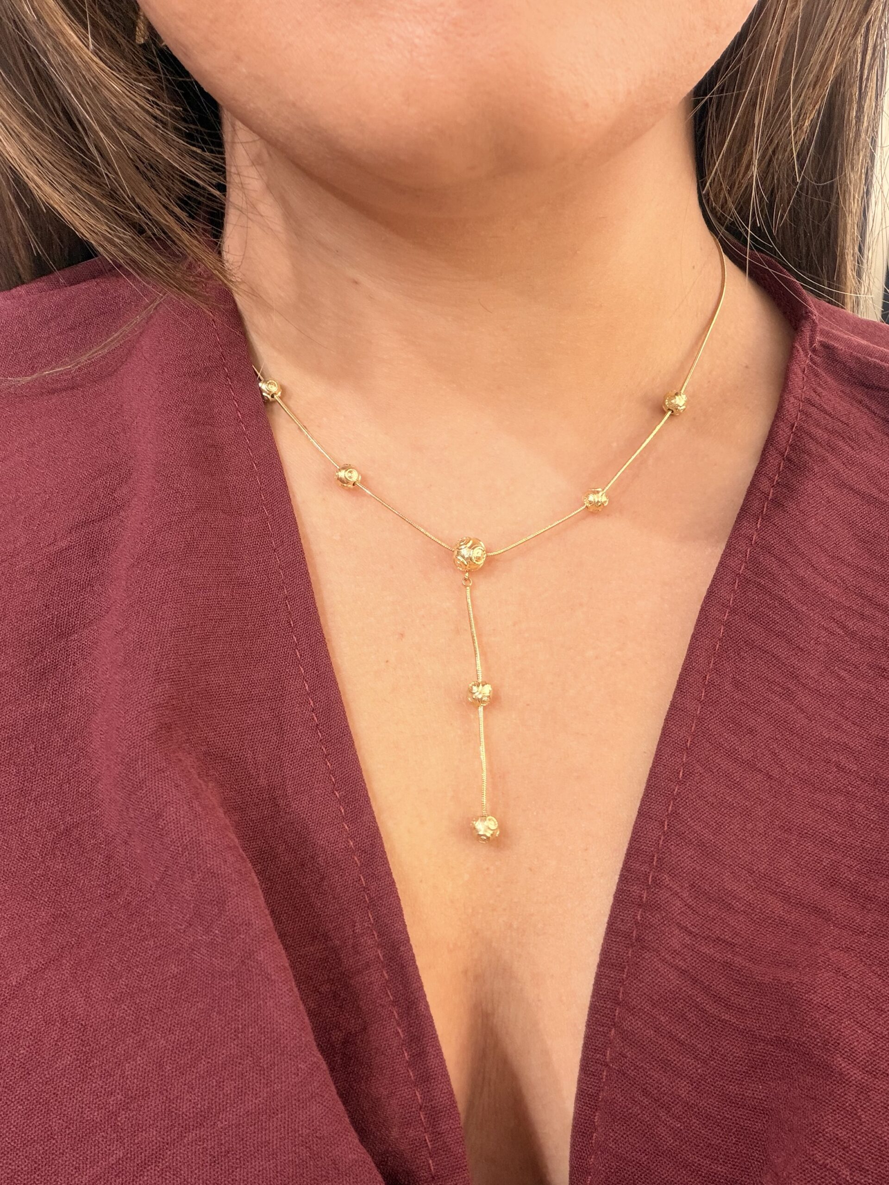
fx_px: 1027
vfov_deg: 60.0
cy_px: 592
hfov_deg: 46.8
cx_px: 444
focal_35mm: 30
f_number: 1.9
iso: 80
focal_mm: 2.71
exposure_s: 1/50
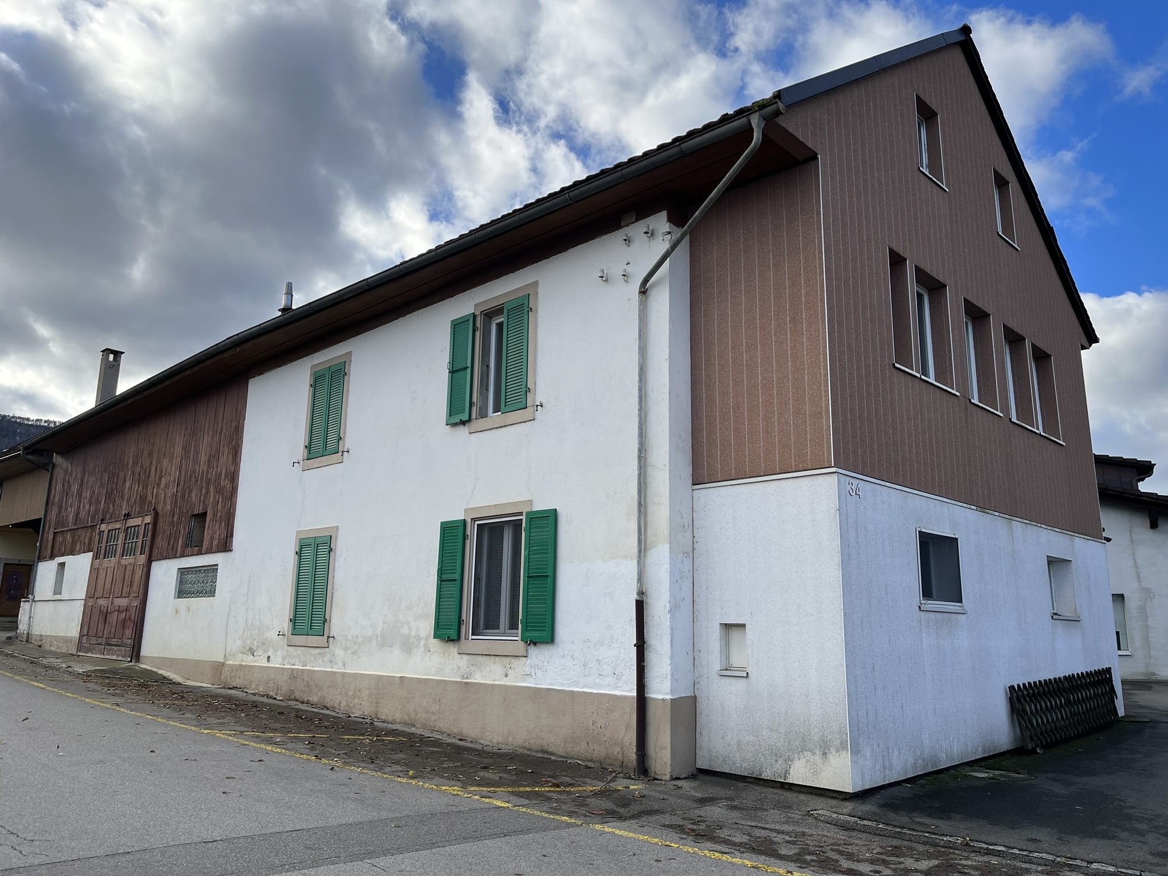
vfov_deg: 53.1
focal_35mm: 26
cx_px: 584
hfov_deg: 67.3
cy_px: 438
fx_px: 877
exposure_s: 1/2024
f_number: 1.6
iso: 50
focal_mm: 5.1
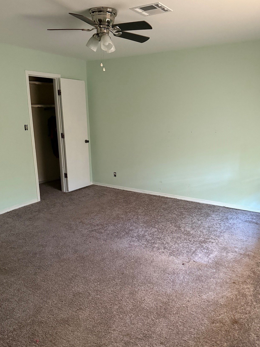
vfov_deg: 63.3
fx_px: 280
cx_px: 126
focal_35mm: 28
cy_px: 190
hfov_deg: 49.7
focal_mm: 6.76
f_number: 1.78
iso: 1000
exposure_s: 1/40
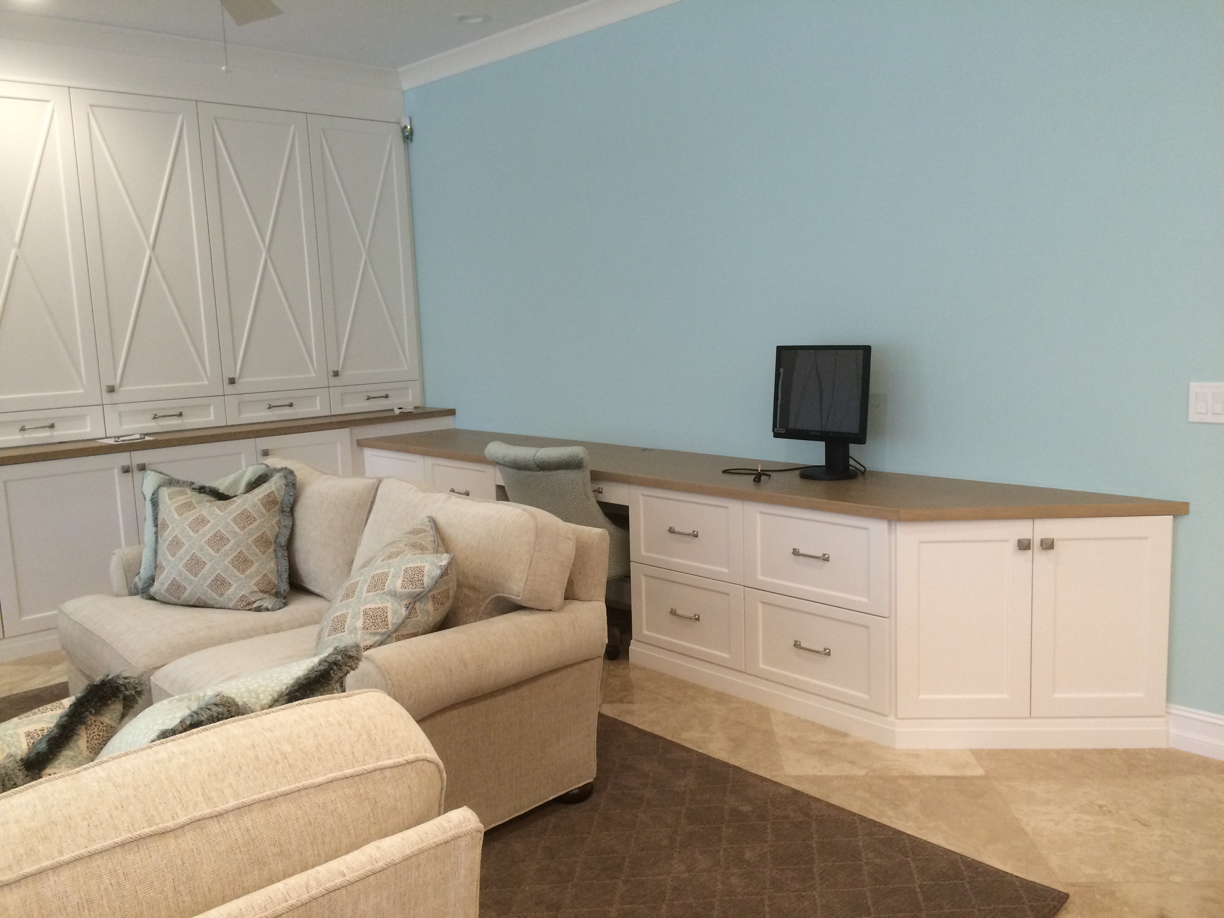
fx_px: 1025
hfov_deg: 61.7
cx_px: 612
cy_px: 459
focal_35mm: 29
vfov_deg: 48.2
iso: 64
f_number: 2.2
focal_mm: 4.15
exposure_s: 1/30
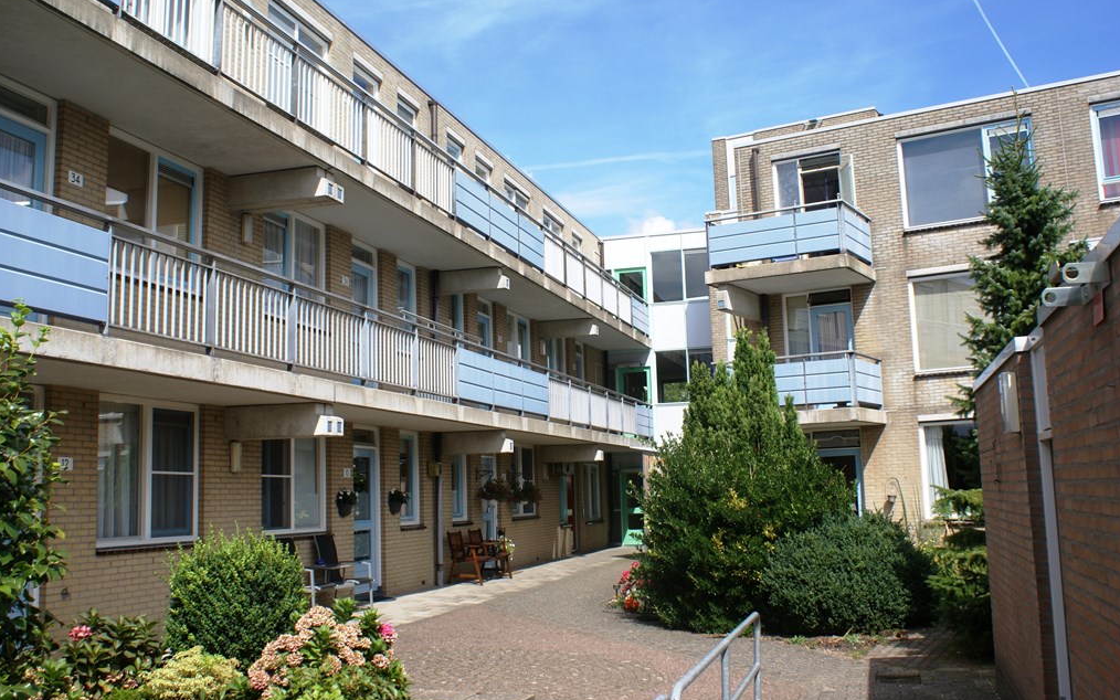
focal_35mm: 34
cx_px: 559
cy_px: 331
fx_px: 1038
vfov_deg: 37.3
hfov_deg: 56.7
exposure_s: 1/160
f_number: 10
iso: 100
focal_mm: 22
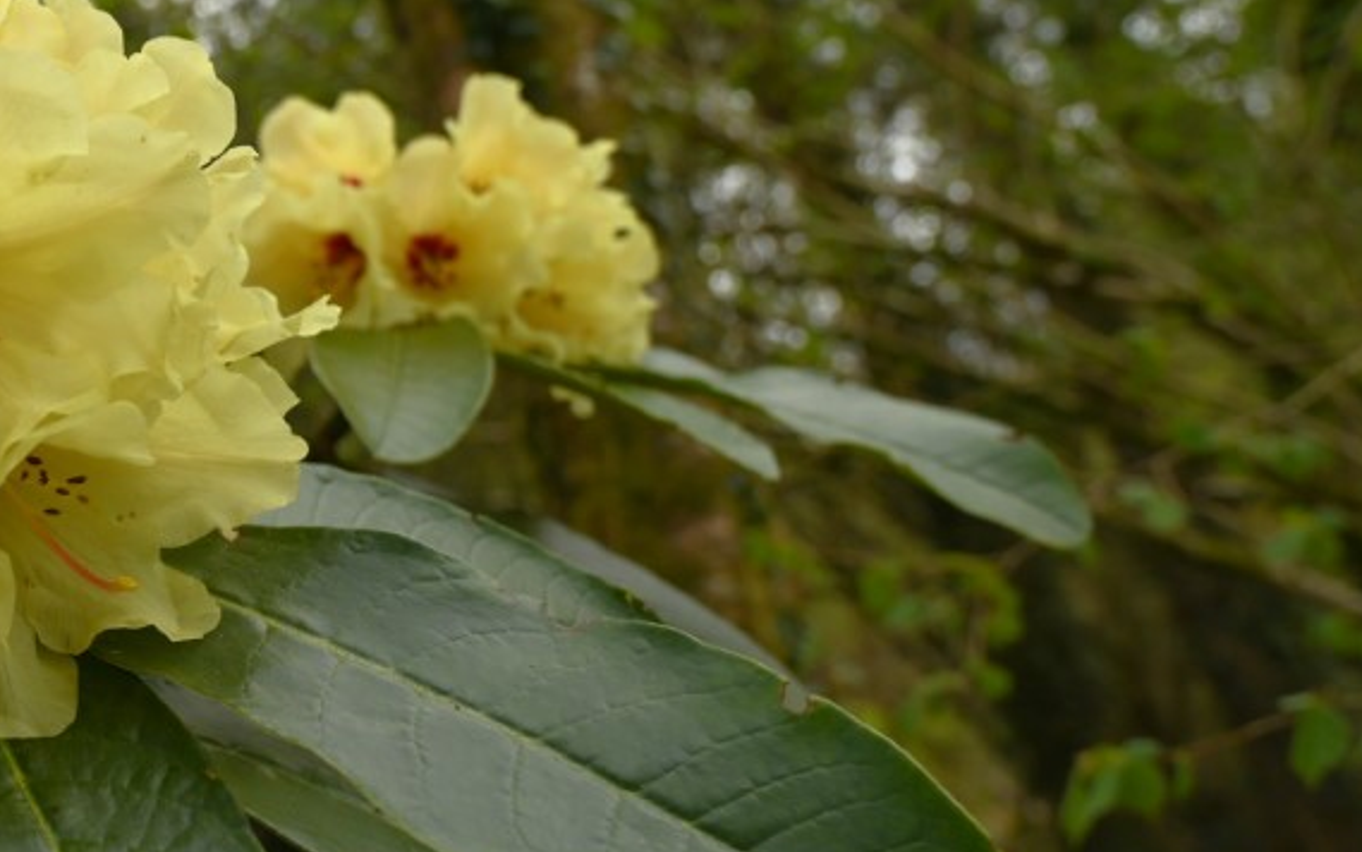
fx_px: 2042
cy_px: 364
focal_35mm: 55
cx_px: -84
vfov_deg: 23.5
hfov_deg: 32.9
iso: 100
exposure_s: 1/125
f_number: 6.3
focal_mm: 24
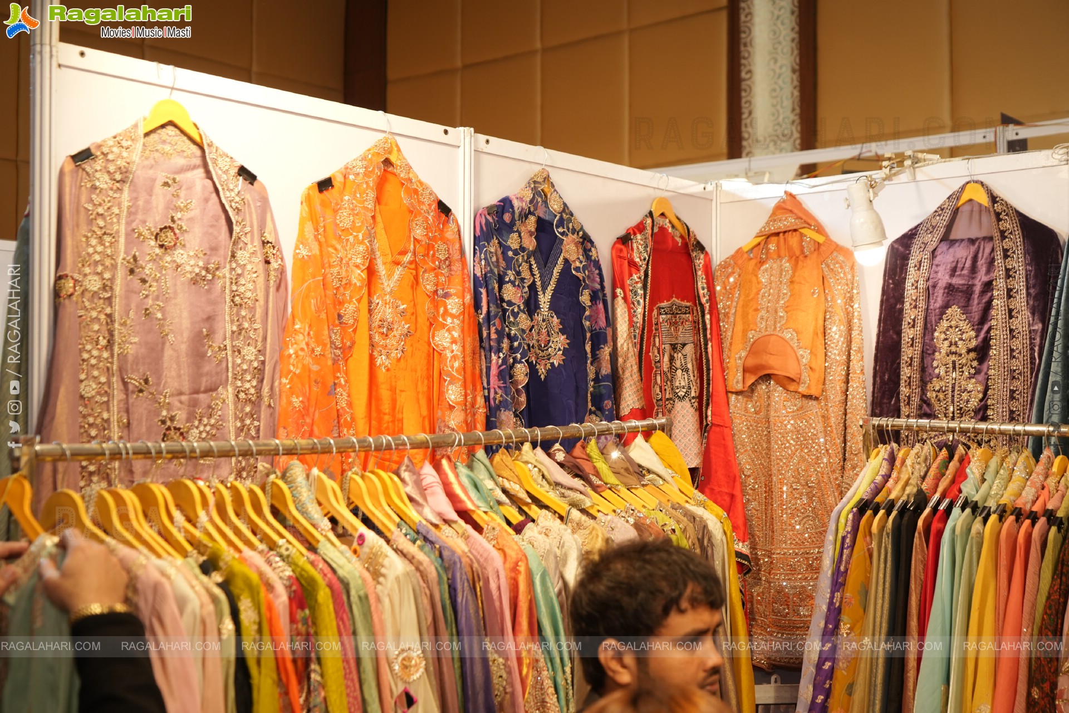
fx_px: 1306
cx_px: 534
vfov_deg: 30.5
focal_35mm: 44
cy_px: 356
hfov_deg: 44.5
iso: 640
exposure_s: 1/160
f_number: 5
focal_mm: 44
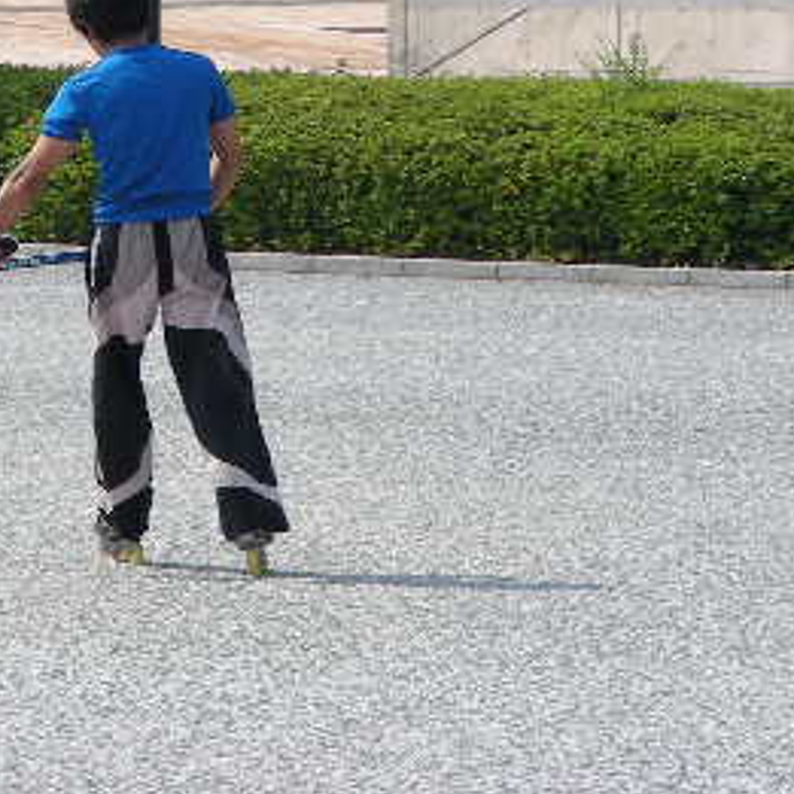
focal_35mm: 373
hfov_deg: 4.7
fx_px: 9680
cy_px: 88
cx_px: 64
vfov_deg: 4.7
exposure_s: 1/361
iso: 50
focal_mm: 28.7
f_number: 4
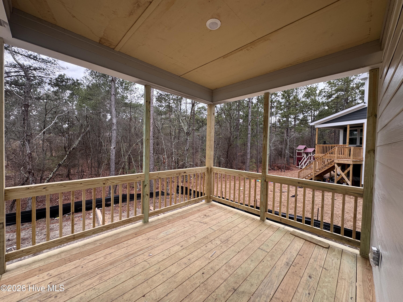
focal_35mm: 14
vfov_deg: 85.7
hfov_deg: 102.1
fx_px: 163
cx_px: 202
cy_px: 151
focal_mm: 2.22
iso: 40
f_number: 2.2
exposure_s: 1/201
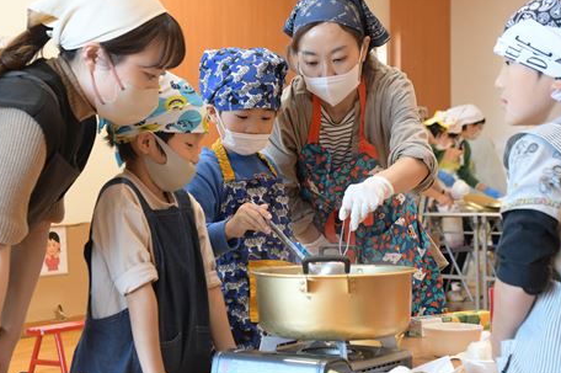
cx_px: 269
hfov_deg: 25.7
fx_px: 1230
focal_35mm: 79
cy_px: 172
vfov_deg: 17.2
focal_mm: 48
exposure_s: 1/160
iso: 3200
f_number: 6.3
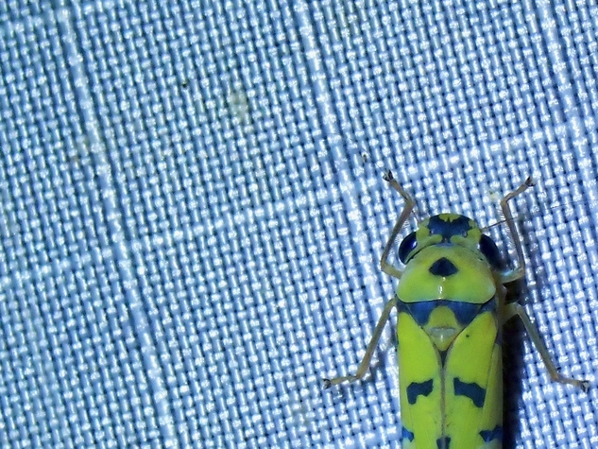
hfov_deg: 11.0
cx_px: 465
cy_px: 369
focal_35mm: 180
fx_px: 3110
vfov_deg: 8.2
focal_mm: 18
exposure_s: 1/500
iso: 100
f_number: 18
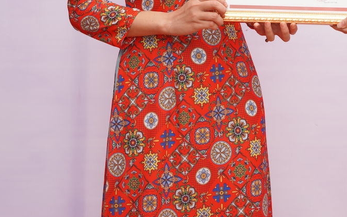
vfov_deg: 7.6
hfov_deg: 12.2
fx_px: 1615
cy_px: -108
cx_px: 285
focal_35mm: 171
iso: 160
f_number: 3.2
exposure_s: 1/200
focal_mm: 55.9
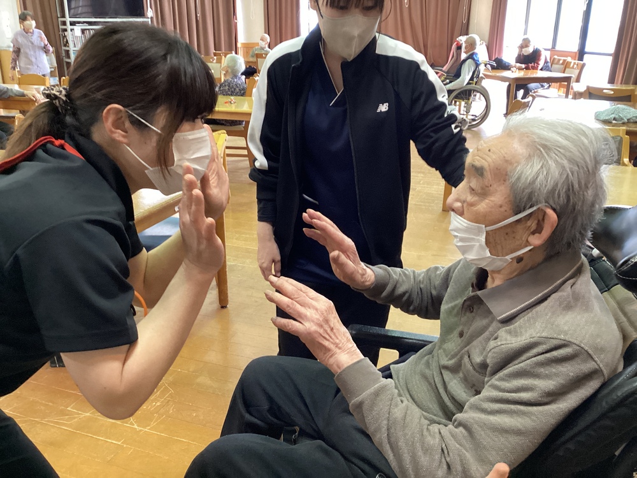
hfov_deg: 58.4
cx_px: 318
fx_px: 570
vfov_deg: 45.4
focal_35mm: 31
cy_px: 239
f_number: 2.4
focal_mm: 3.3
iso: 250
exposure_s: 1/40
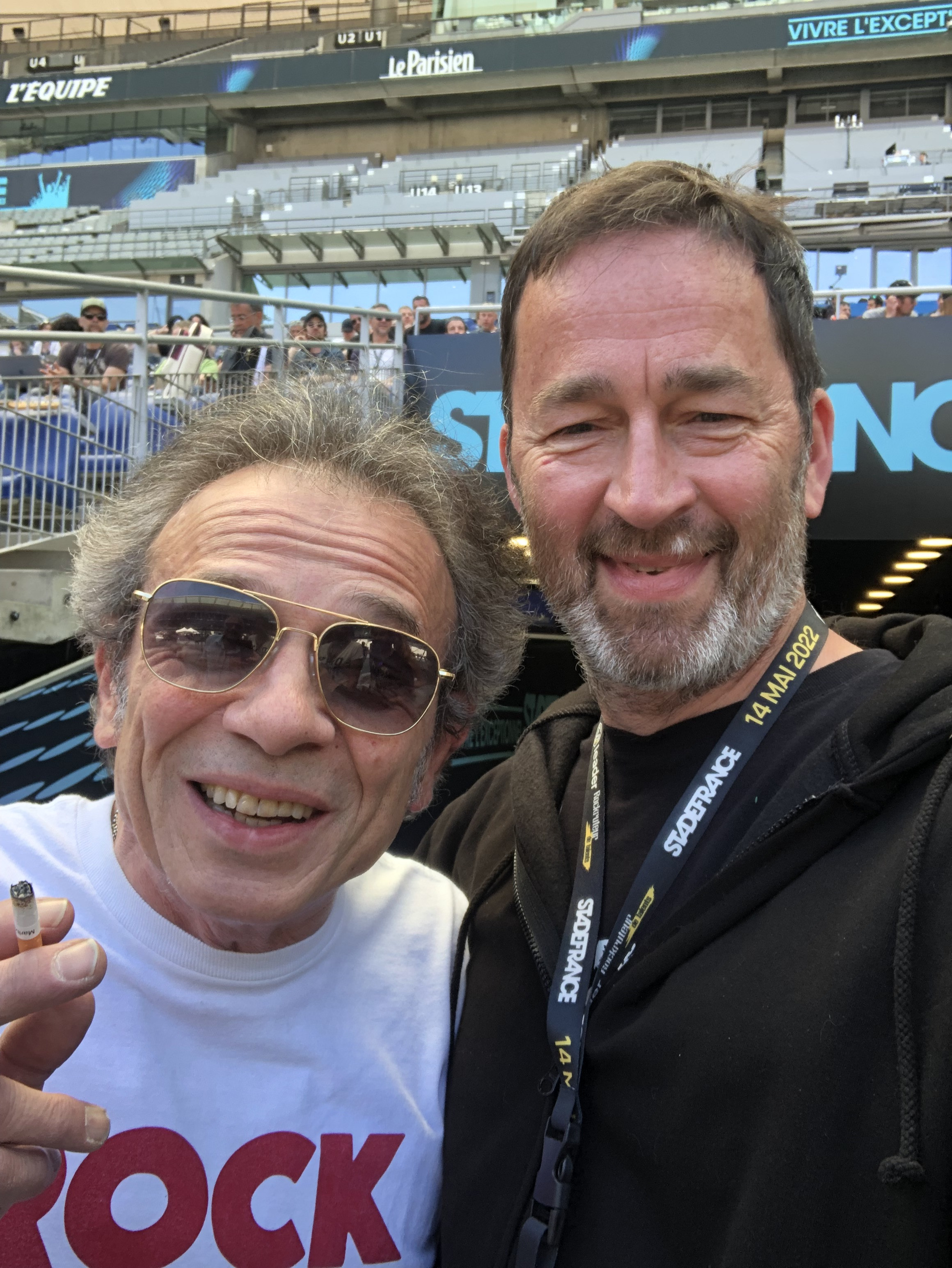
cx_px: 476
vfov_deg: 56.8
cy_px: 634
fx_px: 1172
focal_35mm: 32
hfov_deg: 44.2
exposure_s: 1/120
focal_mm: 2.87
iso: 40
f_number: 2.2
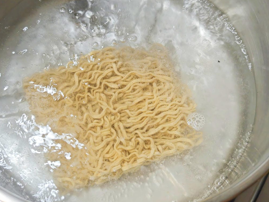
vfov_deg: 26.5
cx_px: 111
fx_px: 427
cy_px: 85
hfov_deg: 34.8
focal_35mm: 55
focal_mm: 8.72
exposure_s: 1/60
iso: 160
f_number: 2
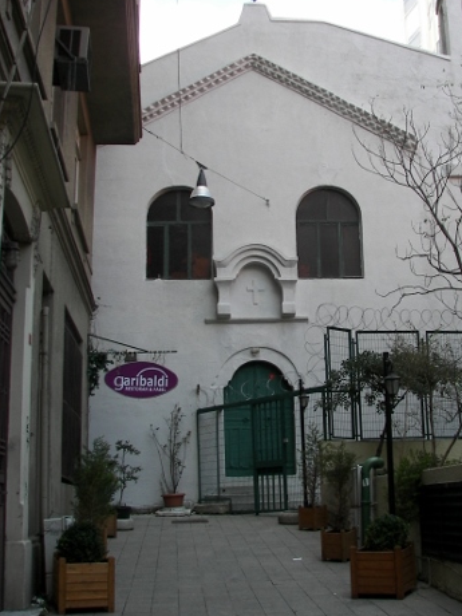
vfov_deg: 40.4
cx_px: 276
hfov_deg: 30.8
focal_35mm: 47
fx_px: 836
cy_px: 296
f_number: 2.8
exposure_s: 1/125
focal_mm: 6
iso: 50
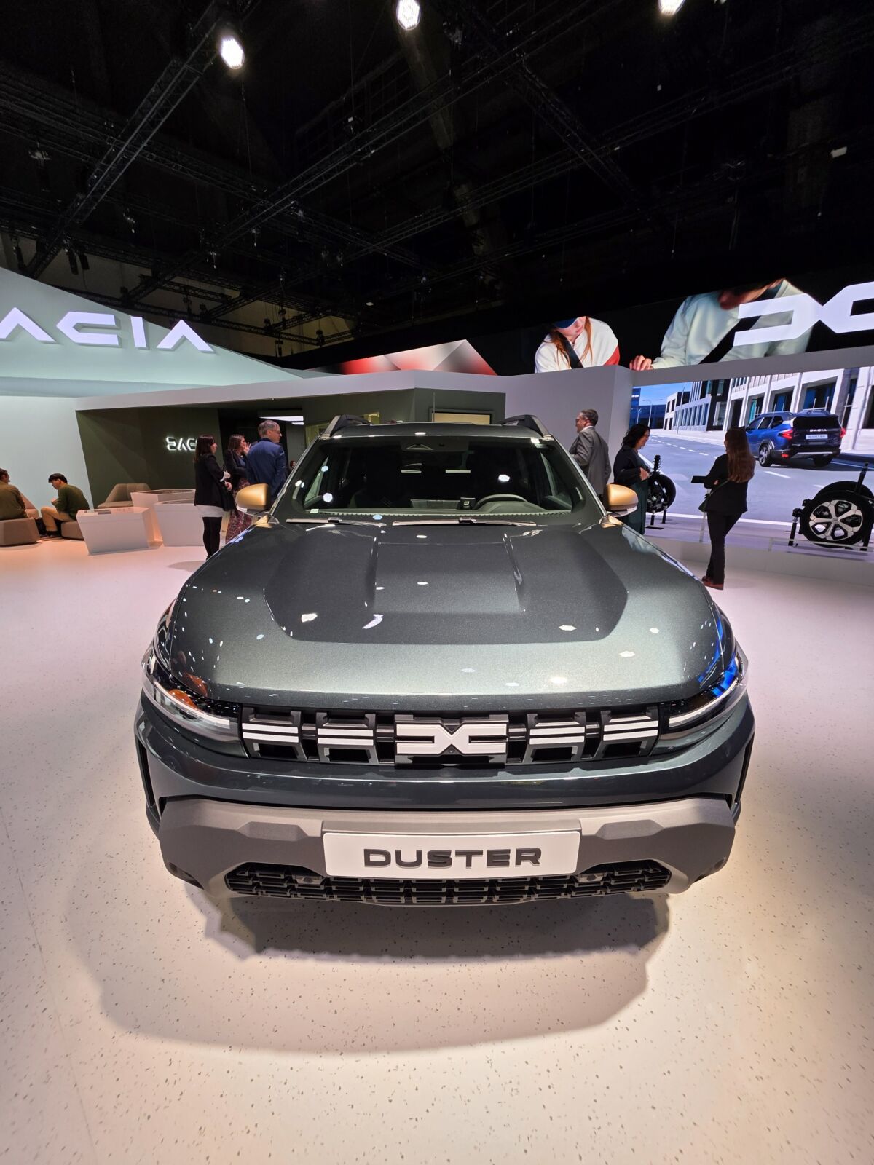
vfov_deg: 106.2
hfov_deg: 89.9
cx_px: 437
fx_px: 438
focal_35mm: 13
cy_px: 582
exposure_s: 1/120
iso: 64
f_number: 1.9
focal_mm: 2.2
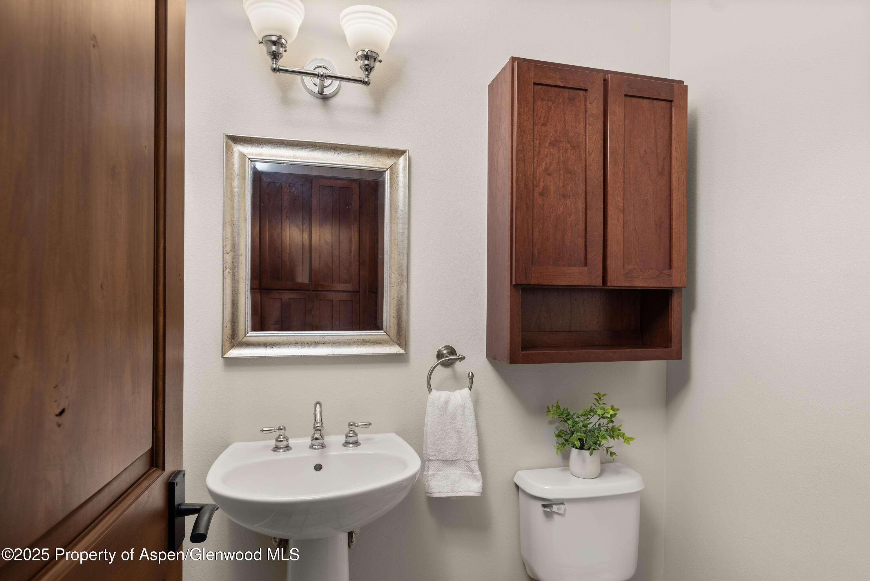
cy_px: 290
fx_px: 532
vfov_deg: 57.3
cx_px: 435
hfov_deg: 78.6
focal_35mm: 22
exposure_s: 1/25
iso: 500
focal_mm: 22
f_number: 7.1
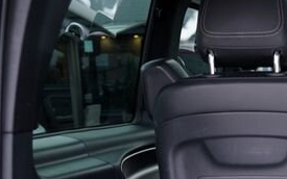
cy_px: 217
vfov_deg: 13.9
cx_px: 405
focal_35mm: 91
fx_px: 712
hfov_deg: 20.2
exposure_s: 1/30
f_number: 2.8
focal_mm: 24
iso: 320
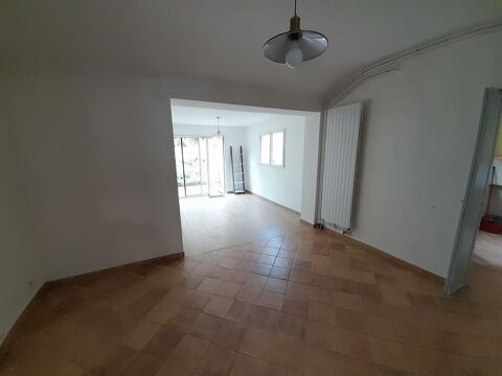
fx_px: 189
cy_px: 188
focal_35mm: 13
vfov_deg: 89.9
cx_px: 251
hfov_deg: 106.2
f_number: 2.2
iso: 200
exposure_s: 1/25
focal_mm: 1.13
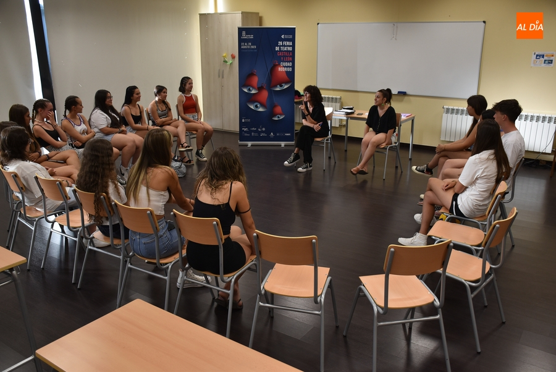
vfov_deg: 40.1
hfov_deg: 57.2
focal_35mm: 33
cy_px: 186
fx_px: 510
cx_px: 278
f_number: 4
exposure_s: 1/60
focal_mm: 22
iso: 450
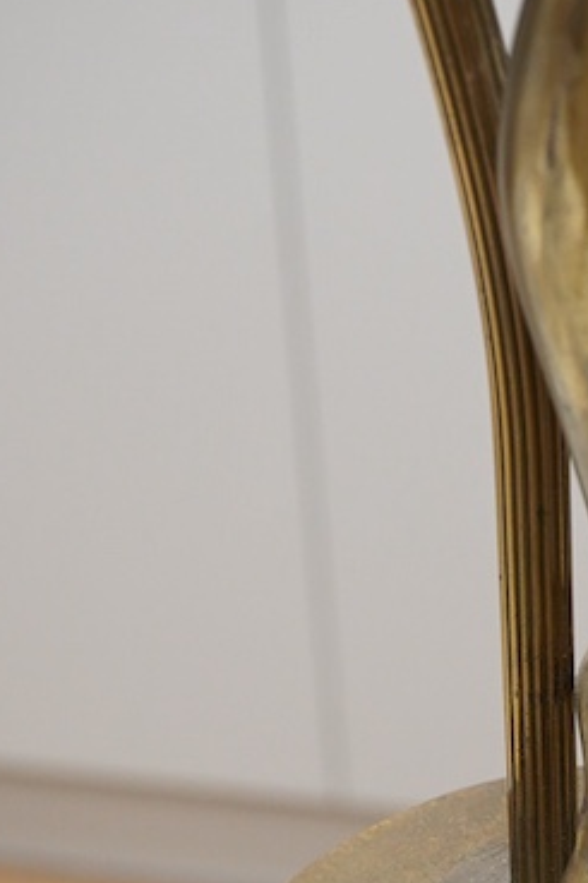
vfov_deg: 18.3
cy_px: 816
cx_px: 612
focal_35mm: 110
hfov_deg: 12.3
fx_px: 2697
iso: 1250
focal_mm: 30
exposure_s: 1/125
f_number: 8
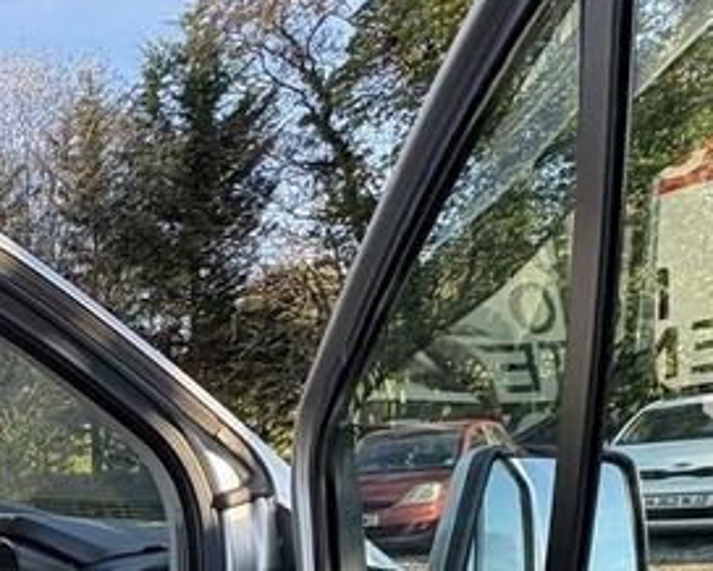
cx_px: -157
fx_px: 950
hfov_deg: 33.1
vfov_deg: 28.3
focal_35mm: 45
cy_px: 718
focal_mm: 2.22
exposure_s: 1/156
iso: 64
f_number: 2.2
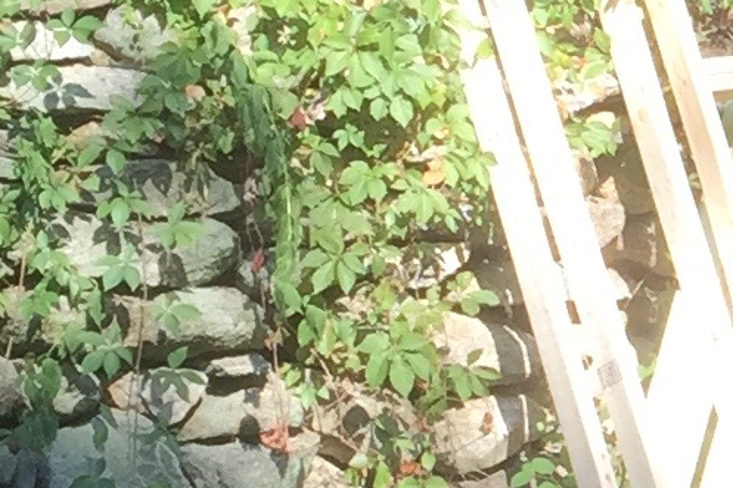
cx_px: 1699
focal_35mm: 198
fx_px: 4030
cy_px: 385
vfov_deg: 6.9
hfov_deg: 9.4
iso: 32
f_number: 2.2
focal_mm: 4.15
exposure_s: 1/347
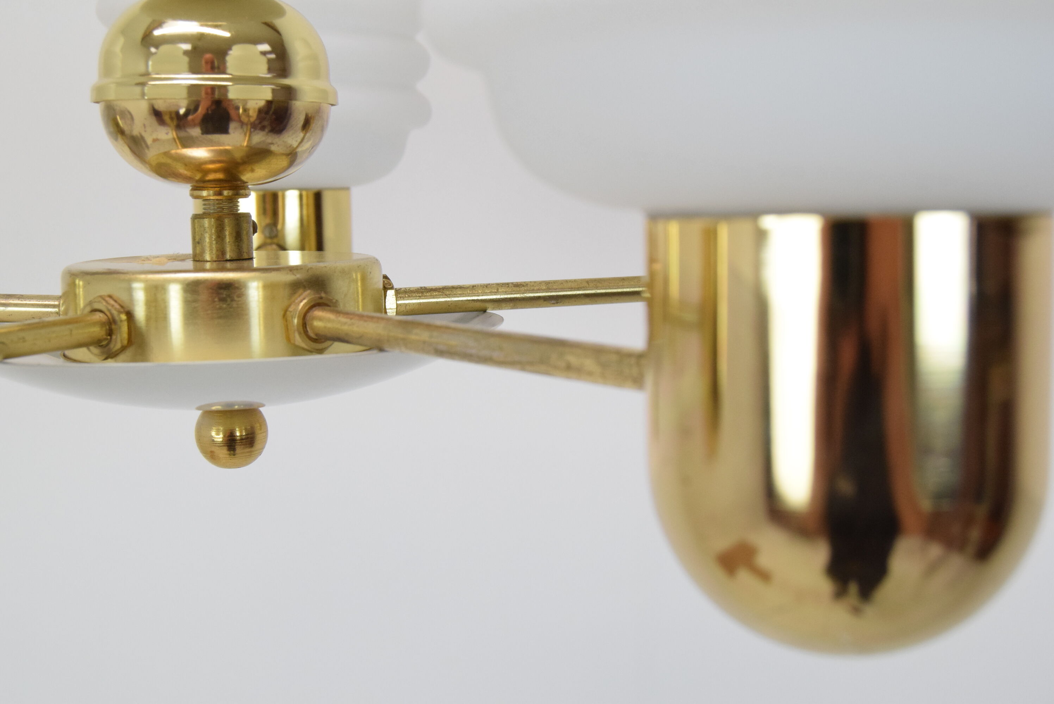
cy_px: 352
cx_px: 527
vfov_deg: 28.1
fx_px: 1406
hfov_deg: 41.1
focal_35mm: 48
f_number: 8
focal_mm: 32
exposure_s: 1/250
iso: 1600
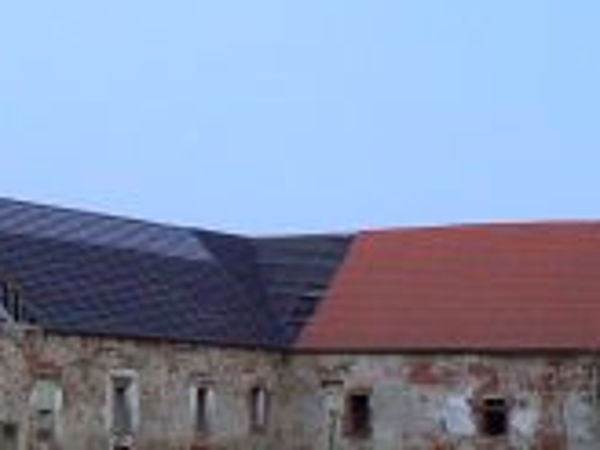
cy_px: 379
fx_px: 1907
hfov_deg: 17.6
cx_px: 59
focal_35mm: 110
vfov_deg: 13.4
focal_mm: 6
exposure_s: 1/2
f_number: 2.8
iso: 200
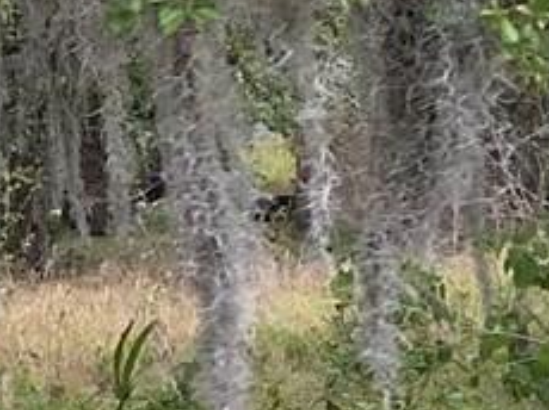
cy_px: 343
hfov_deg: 8.3
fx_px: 3422
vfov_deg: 6.9
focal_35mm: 216
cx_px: -835
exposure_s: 1/275
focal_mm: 3.3
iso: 25
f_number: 2.4
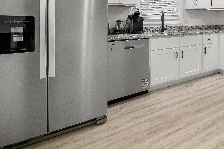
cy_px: 18
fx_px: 168
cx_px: 201
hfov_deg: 58.0
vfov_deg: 44.1
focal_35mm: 27
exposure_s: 1/6
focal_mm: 14
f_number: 9
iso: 800
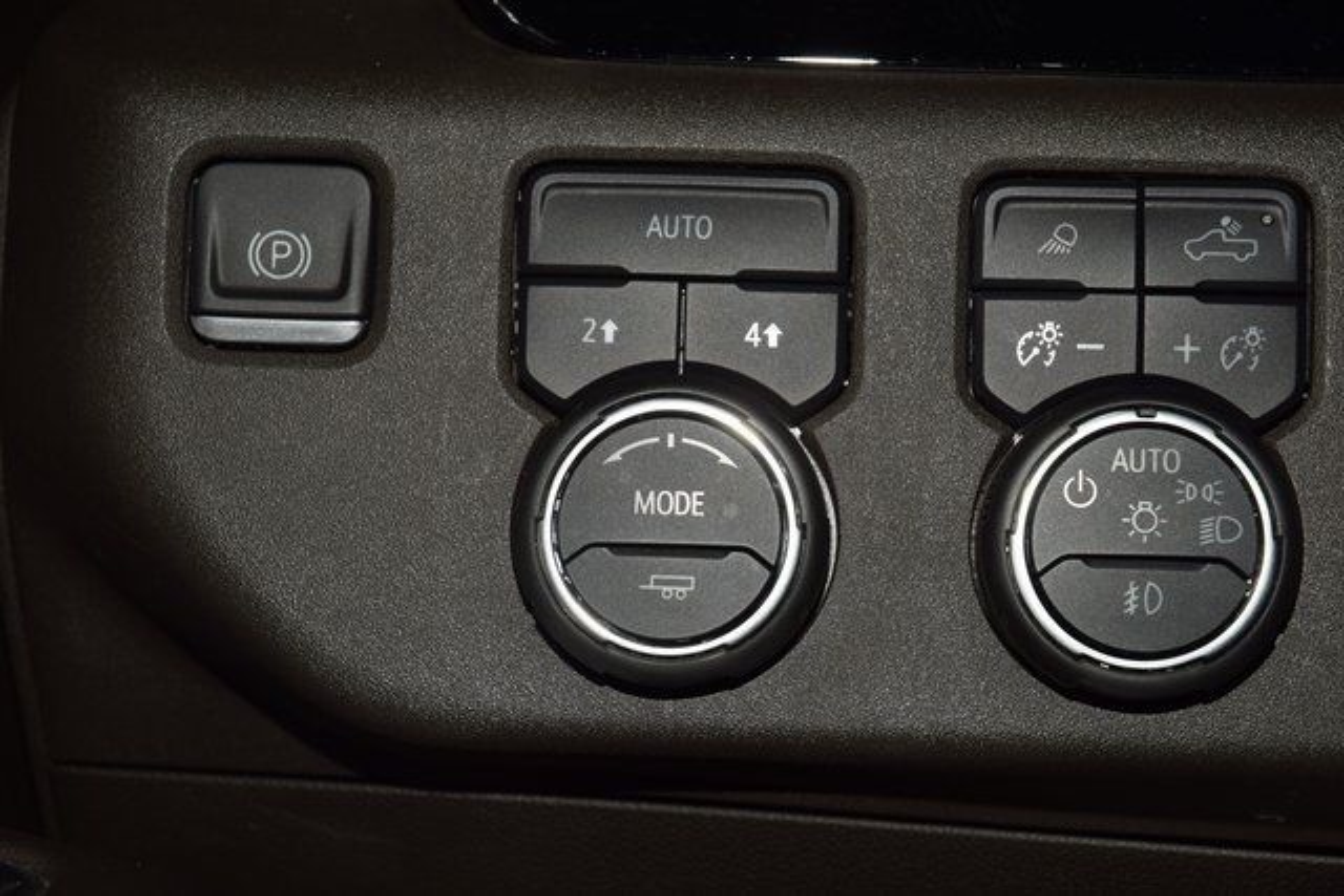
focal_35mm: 105
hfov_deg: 19.5
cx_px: 672
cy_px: 448
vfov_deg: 13.0
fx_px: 3921
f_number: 8
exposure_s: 1/125
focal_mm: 70
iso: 100
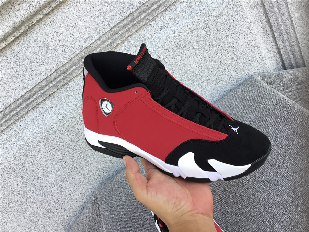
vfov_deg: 45.4
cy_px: 116
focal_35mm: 31
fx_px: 277
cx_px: 154
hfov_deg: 58.4
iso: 25
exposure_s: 1/120
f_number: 2.4
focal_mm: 3.3
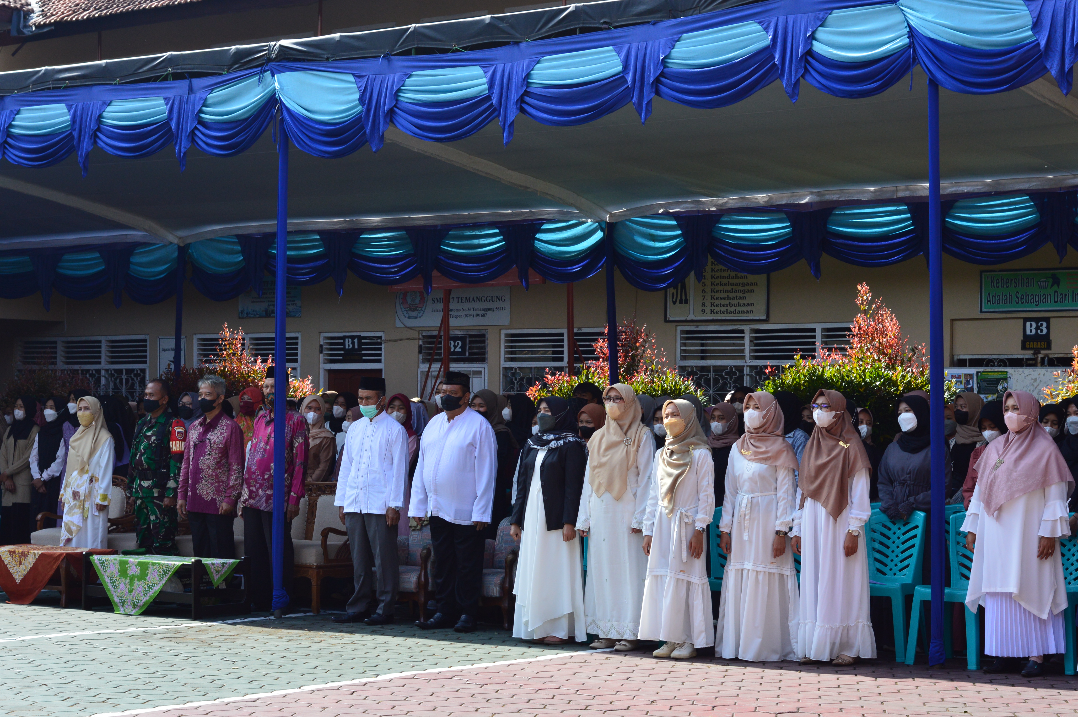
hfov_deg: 27.0
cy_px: 358
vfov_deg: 18.1
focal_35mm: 75
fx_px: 2244
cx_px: 539
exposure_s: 1/320
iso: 400
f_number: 10
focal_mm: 50
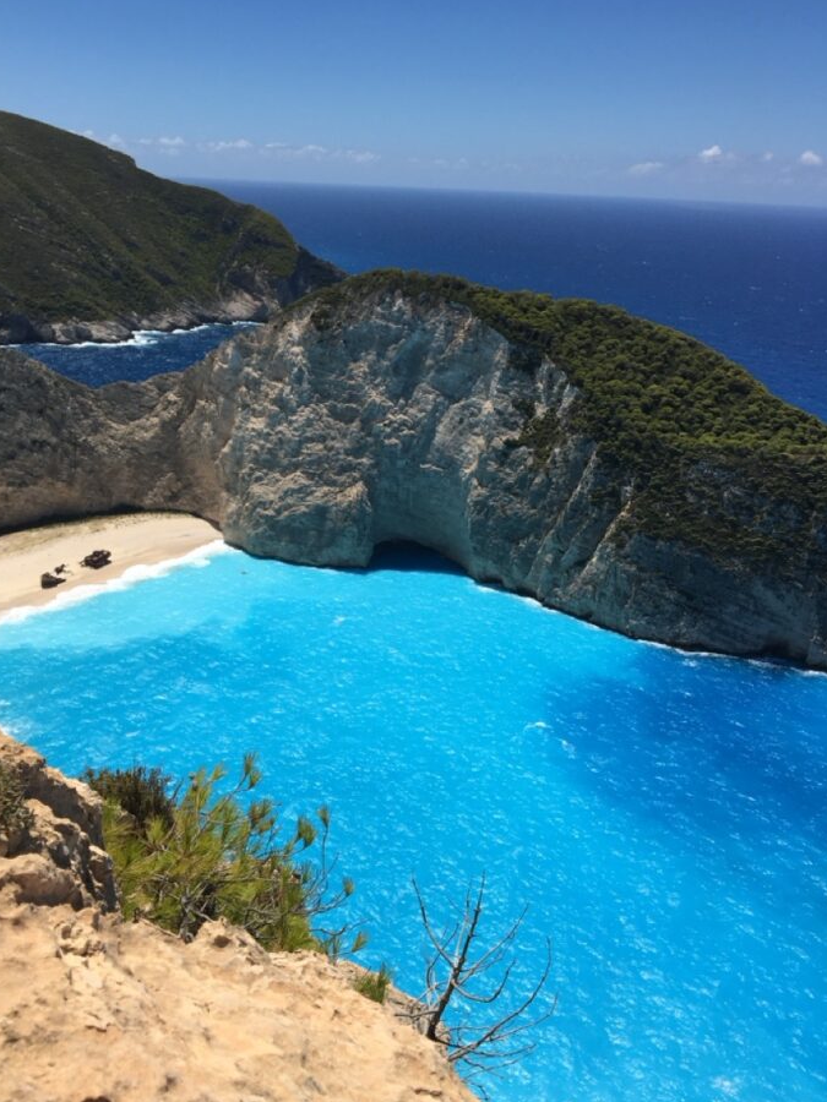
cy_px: 556
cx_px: 361
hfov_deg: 42.9
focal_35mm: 33
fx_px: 1051
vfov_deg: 55.4
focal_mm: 4.15
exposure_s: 1/2849
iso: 25
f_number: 2.2
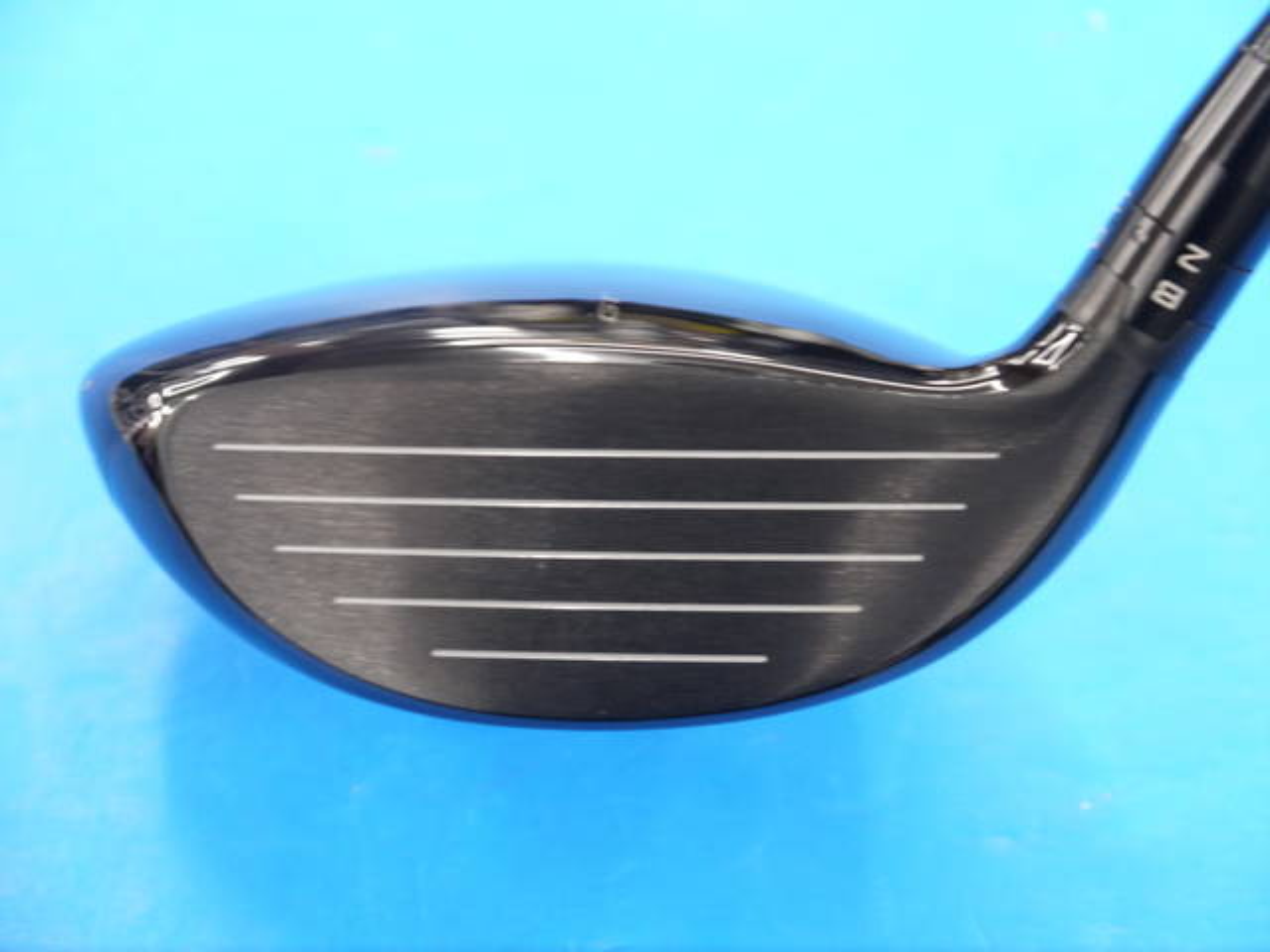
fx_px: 3082
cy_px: 476
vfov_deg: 17.6
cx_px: 635
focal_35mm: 84
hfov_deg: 23.3
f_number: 5.6
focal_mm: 42
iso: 800
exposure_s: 1/50
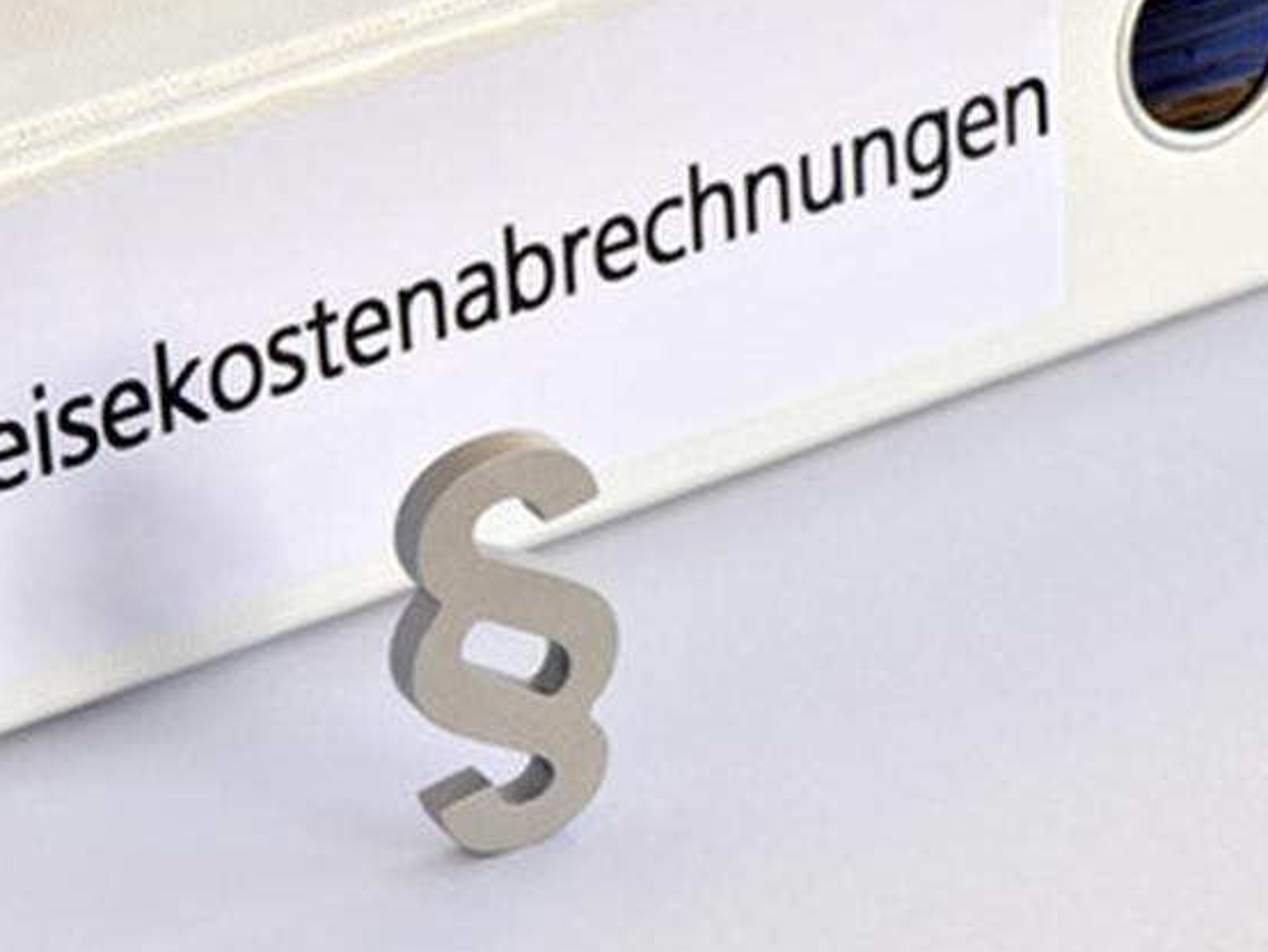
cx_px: 367
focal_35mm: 164
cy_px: 405
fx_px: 6010
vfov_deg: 9.1
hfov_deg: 12.0
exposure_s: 1/5
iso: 200
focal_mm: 105
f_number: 25
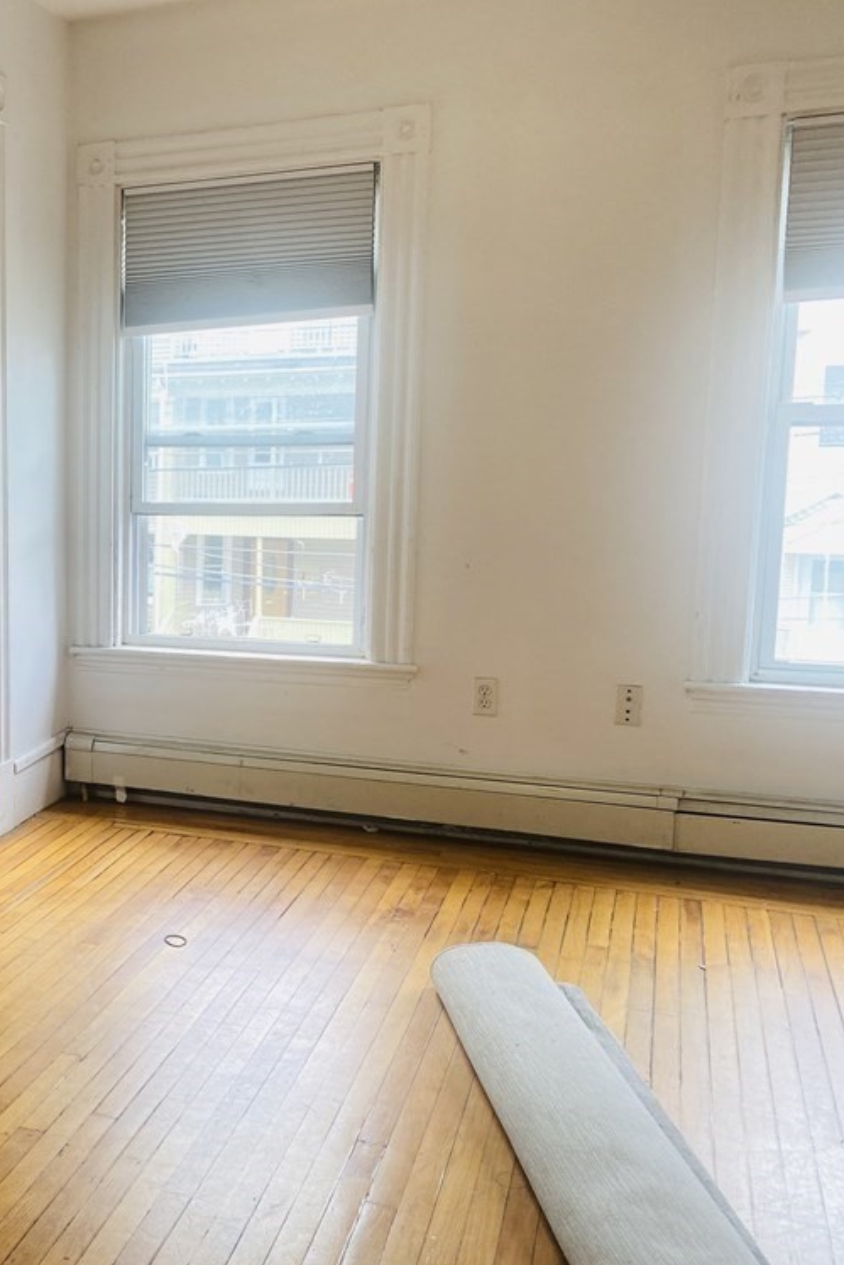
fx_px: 1300
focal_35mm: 37
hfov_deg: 32.9
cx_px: -7
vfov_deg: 51.9
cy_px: 648
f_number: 1.8
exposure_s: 1/120
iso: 64
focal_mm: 4.25
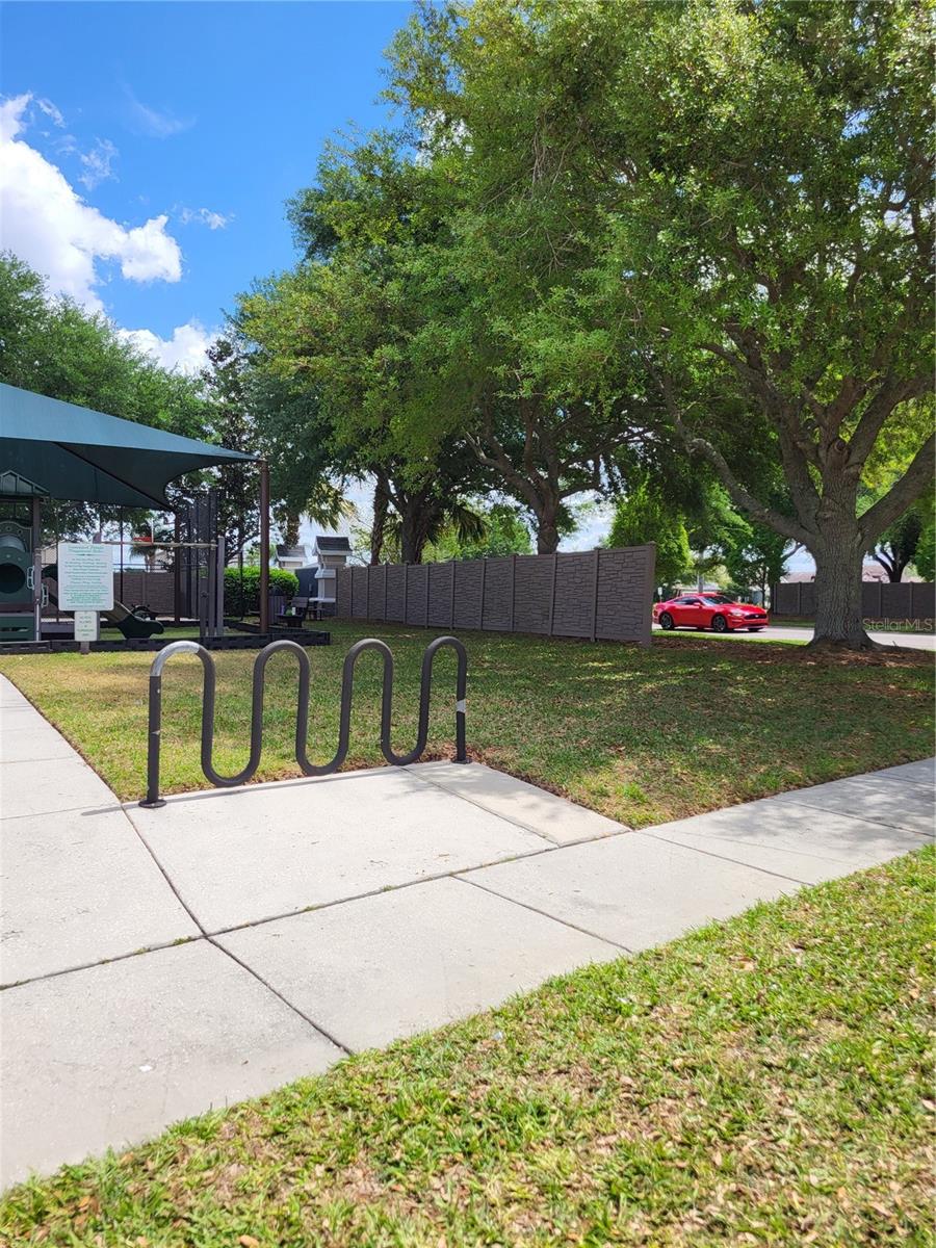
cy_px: 624
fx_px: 937
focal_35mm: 26
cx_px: 468
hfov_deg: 53.1
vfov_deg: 67.3
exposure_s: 1/1962
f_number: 1.8
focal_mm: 5.4
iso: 40
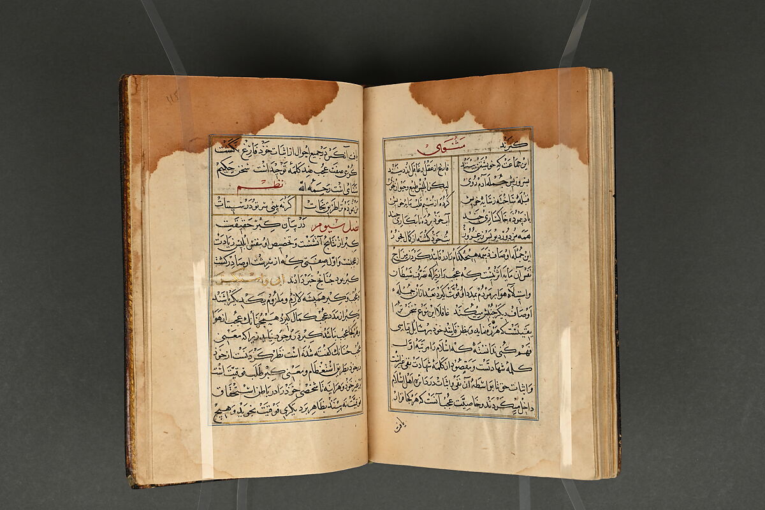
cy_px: 255
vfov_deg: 23.8
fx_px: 1211
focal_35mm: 57
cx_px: 382
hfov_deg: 35.1
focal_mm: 57
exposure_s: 1/30
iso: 250
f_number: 13
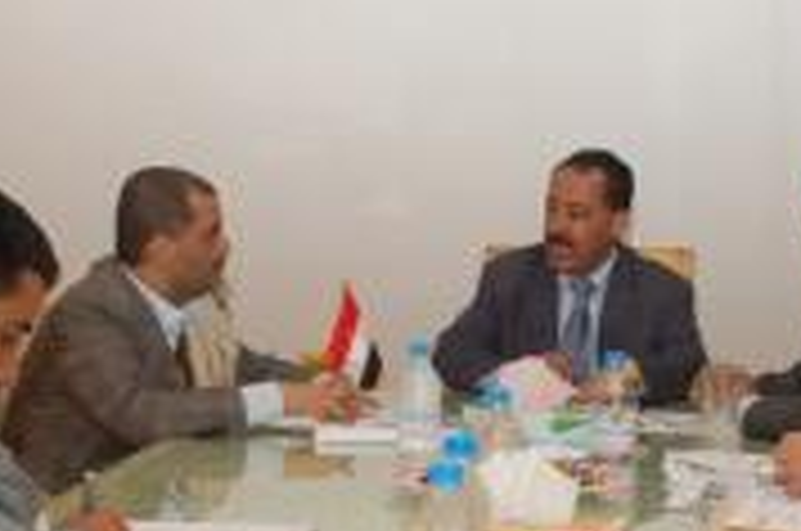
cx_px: 572
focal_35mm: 83
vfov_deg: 16.3
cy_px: 374
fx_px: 1843
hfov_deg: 24.3
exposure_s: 1/60
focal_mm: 22
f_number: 4
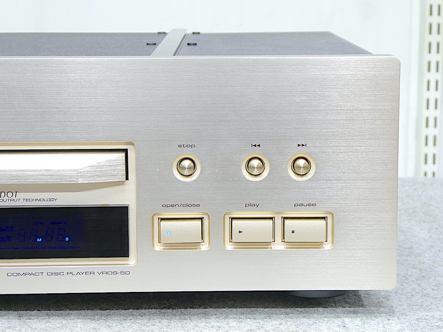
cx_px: 222
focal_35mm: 79
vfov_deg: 18.7
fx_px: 1011
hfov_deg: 24.7
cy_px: 166
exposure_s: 1/6
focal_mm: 14.1
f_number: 4.7
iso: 200
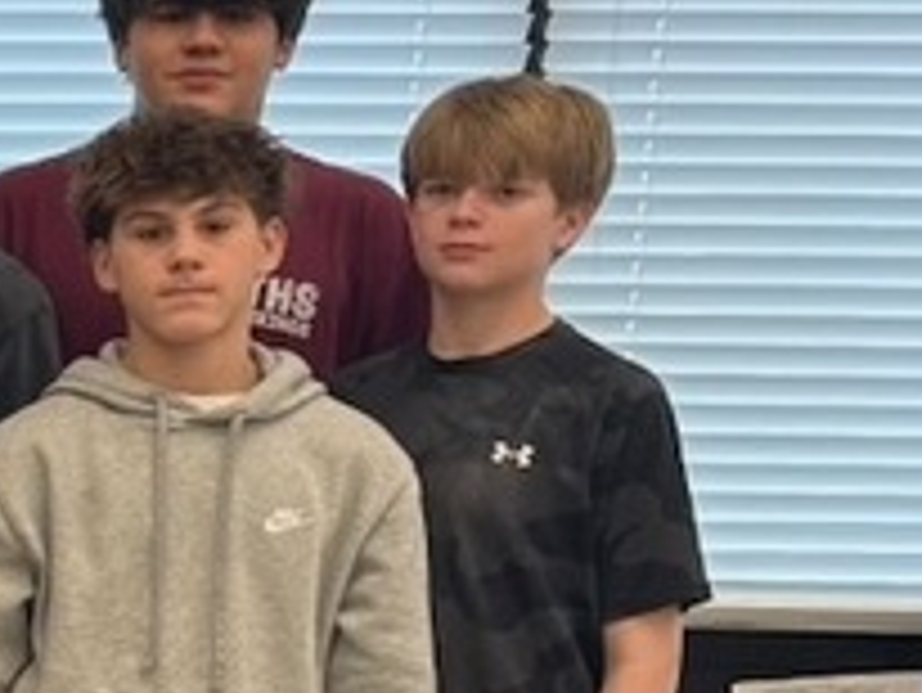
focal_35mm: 120
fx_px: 3198
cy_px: 716
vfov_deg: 12.2
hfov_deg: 13.4
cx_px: -1079
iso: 250
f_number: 1.78
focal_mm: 6.76
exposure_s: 1/60
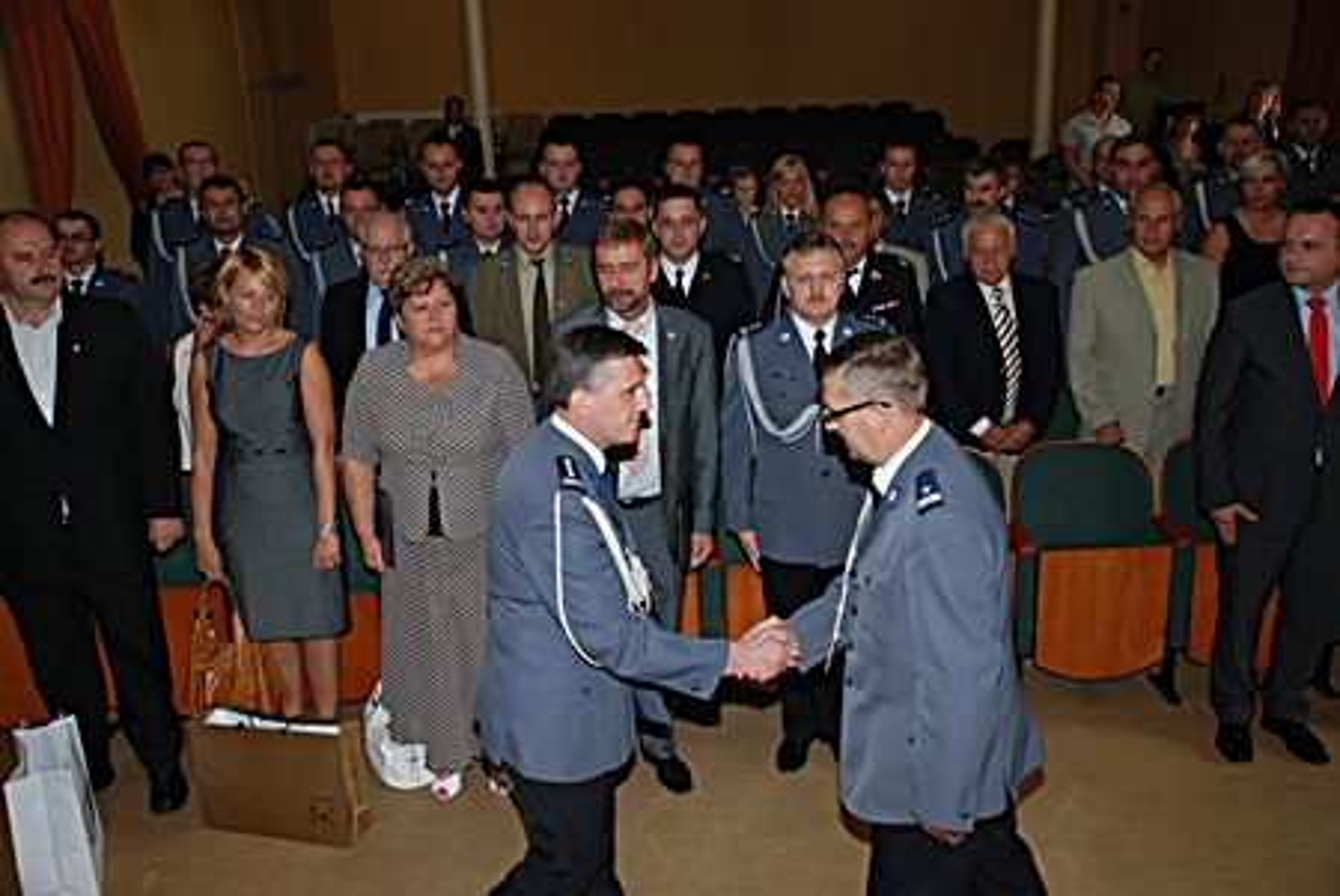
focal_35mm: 36
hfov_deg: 53.1
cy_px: 448
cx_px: 670
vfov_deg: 37.0
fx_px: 1341
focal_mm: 24
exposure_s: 1/60
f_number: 4
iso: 200
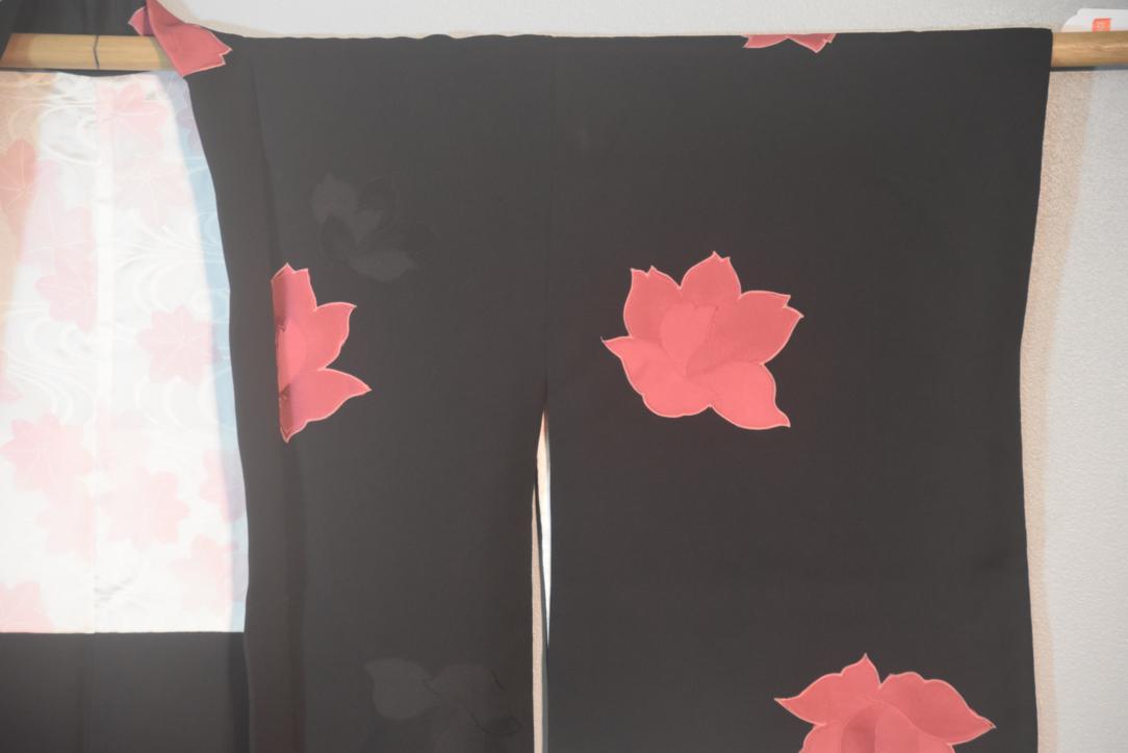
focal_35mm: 158
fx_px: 4935
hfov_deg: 13.0
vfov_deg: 8.7
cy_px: 376
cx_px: 564
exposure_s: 1/60
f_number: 5.6
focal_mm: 105
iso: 1800
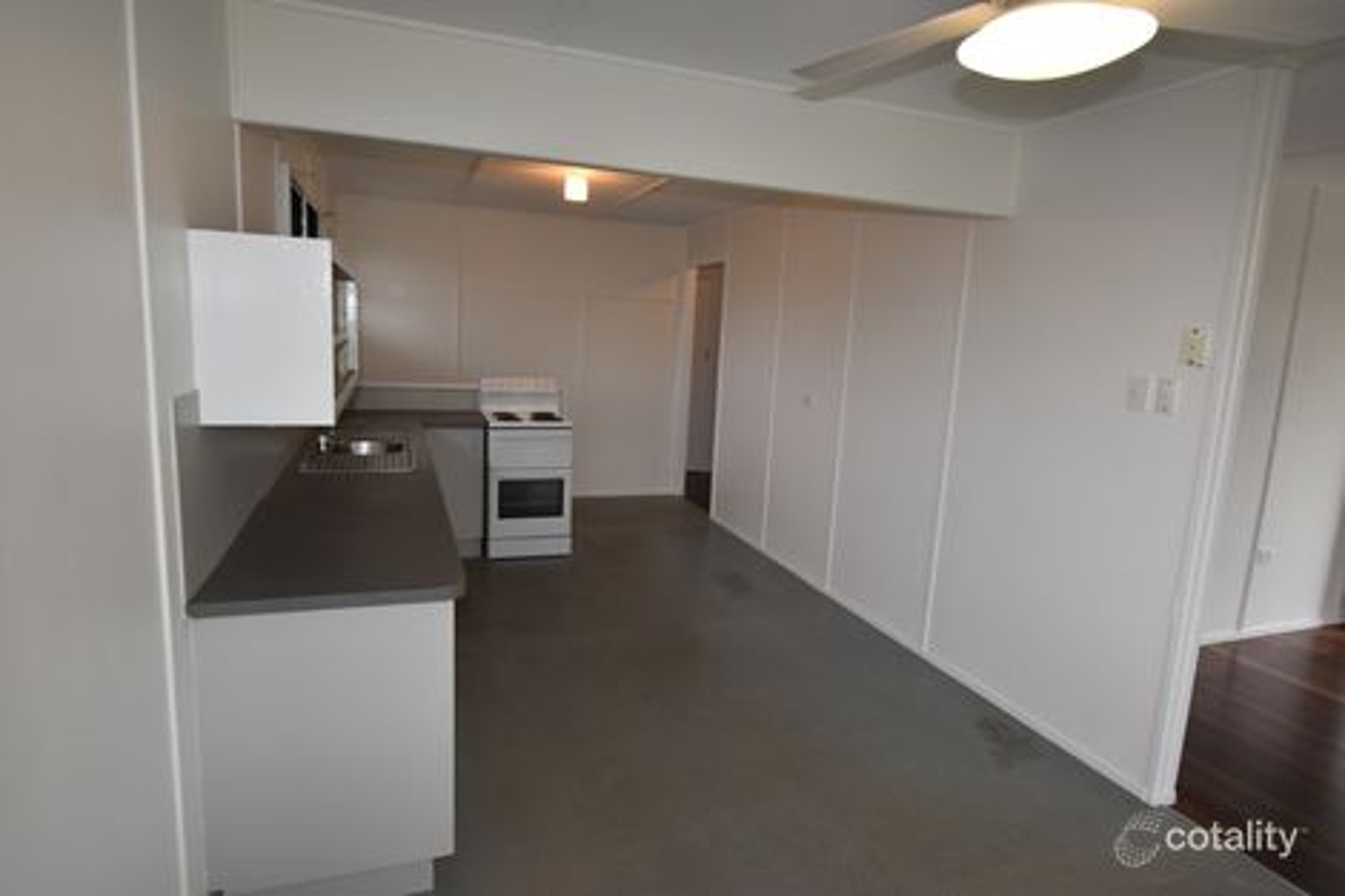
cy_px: 448
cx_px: 672
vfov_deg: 63.2
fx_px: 728
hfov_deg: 85.4
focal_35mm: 20
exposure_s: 1/100
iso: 800
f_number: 5
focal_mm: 13
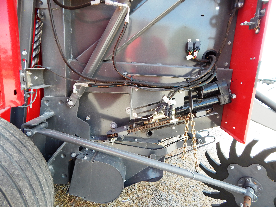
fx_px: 175
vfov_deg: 61.1
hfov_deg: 76.4
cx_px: 138
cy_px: 104
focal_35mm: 22
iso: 125
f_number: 3
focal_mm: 4
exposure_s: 1/160
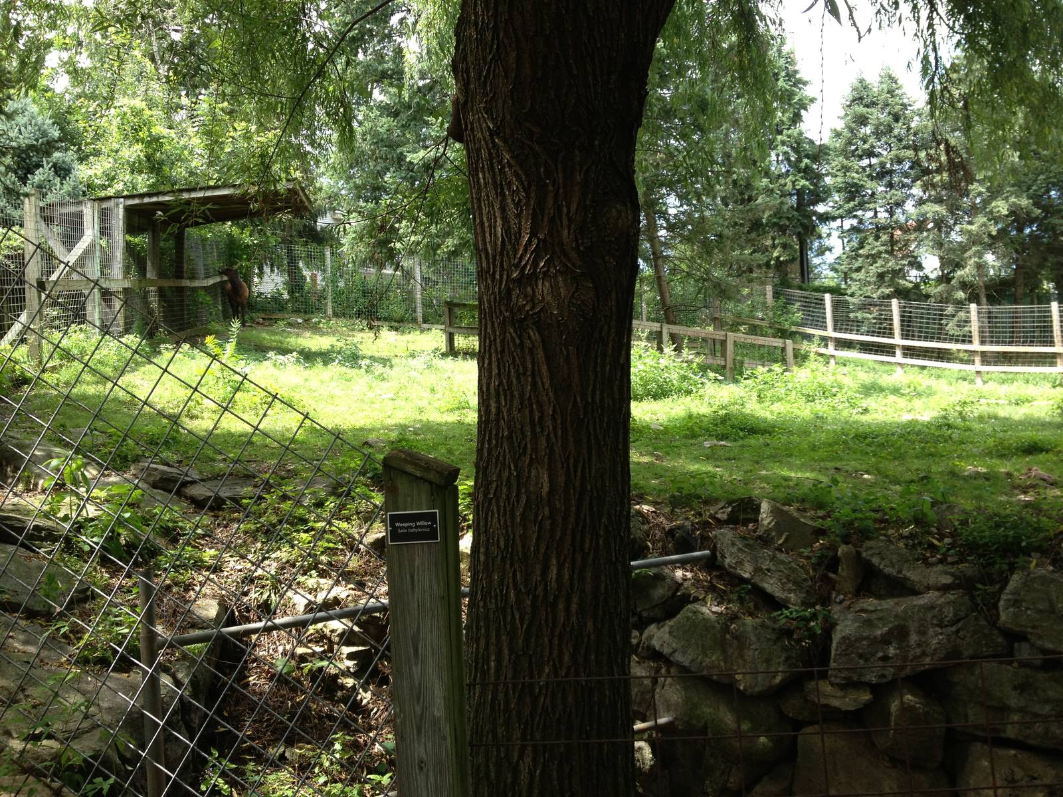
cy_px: 398
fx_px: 1075
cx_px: 532
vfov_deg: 40.7
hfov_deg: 52.6
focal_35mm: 35
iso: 50
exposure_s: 1/315
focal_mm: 4.28
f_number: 2.4
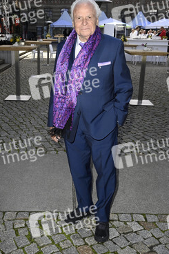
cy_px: 118
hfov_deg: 35.0
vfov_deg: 50.7
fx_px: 268
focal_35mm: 38
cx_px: 84
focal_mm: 35
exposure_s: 1/250
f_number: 8
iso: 200
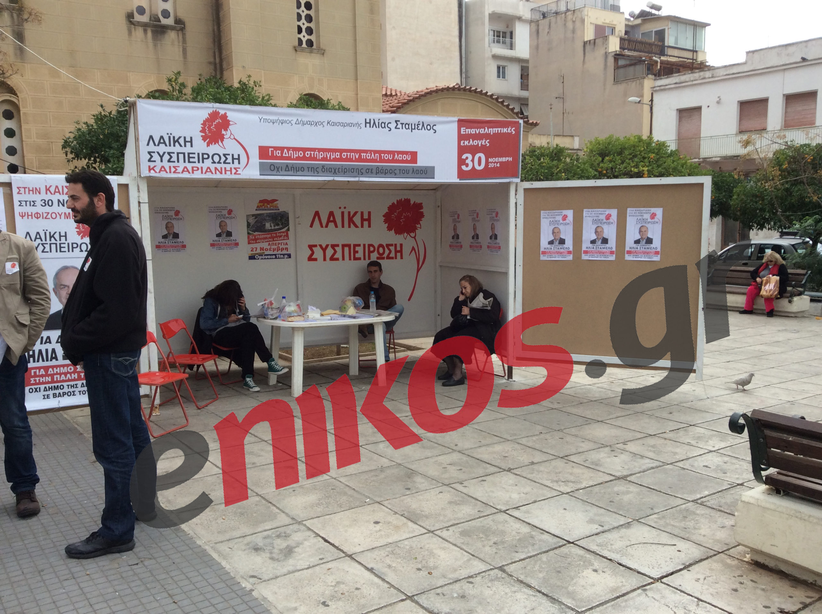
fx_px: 759
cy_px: 307
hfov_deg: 56.9
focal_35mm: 32
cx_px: 411
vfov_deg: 44.1
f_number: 2.4
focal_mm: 3.3
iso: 32
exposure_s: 1/242
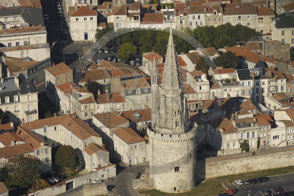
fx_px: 1592
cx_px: 147
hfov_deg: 10.6
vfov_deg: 7.0
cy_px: 98
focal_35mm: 195
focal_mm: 130
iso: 100
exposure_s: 1/1000
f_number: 5
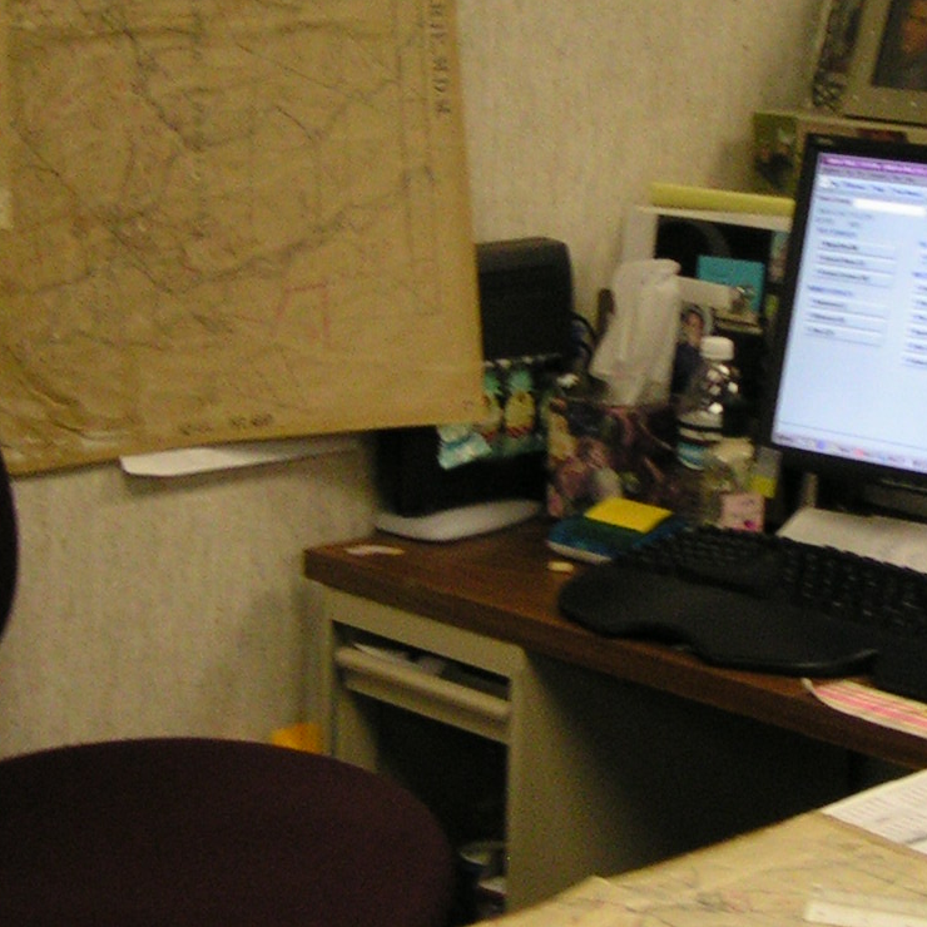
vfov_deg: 18.7
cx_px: 623
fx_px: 2818
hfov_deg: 18.6
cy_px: 507
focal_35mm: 93
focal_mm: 5.8
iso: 160
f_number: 2.8
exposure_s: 1/40
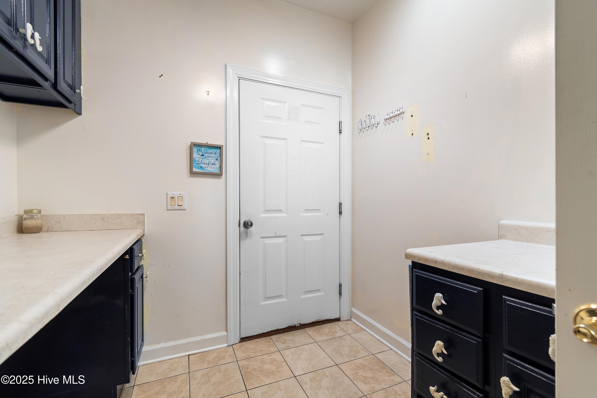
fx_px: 249
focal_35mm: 15
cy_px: 199
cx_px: 298
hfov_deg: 100.4
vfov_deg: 77.3
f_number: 4.5
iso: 100
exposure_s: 1/3
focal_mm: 10
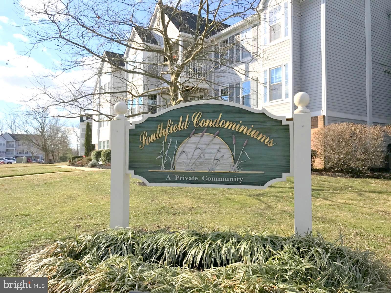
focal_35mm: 28
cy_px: 146
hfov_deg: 63.4
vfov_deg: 49.7
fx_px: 316
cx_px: 196
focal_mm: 3.99
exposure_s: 1/2398
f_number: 1.8
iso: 20
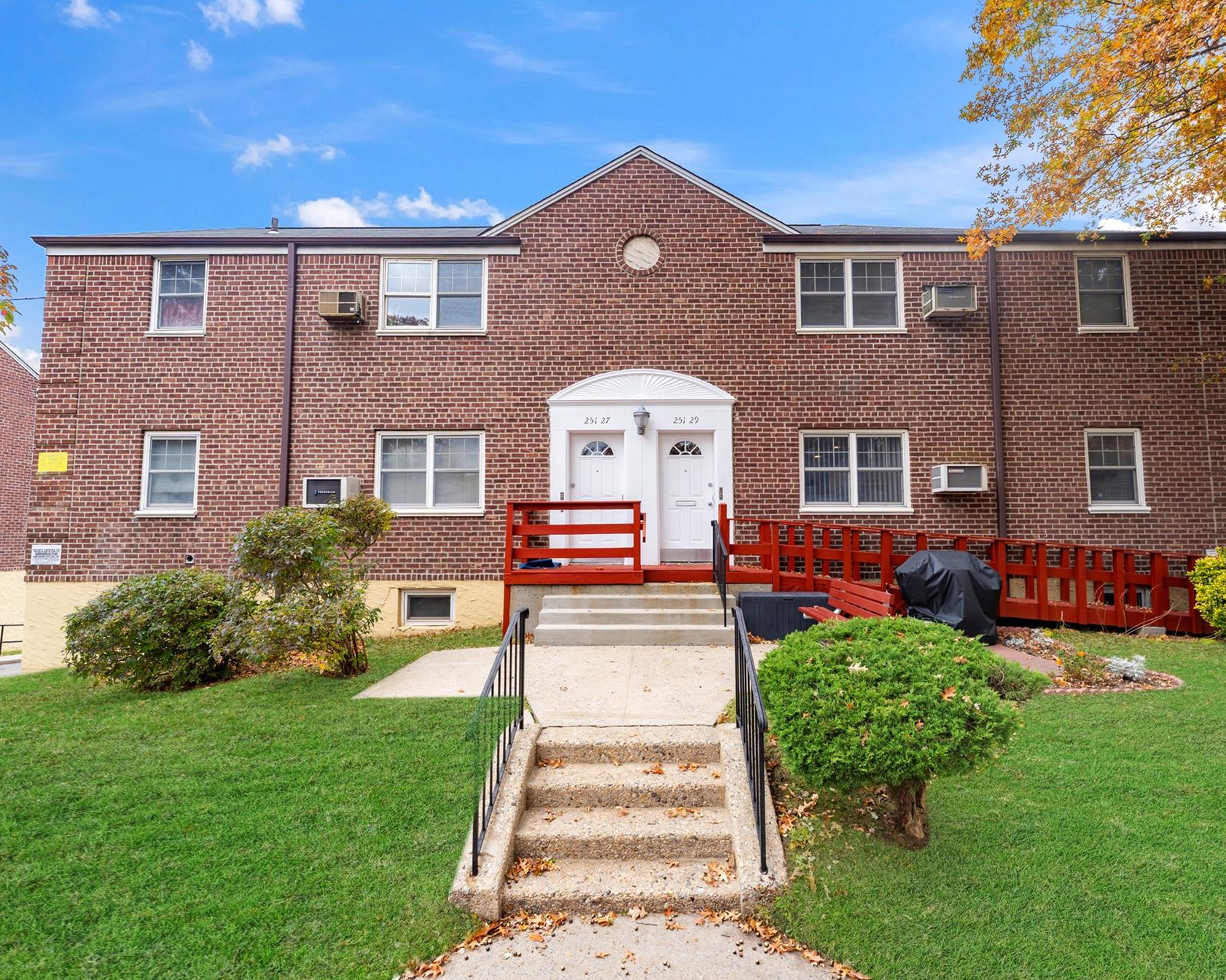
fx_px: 580
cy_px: 491
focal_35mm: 16
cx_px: 647
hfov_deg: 93.0
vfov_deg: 80.4
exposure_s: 1/15
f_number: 11
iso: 100
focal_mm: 14
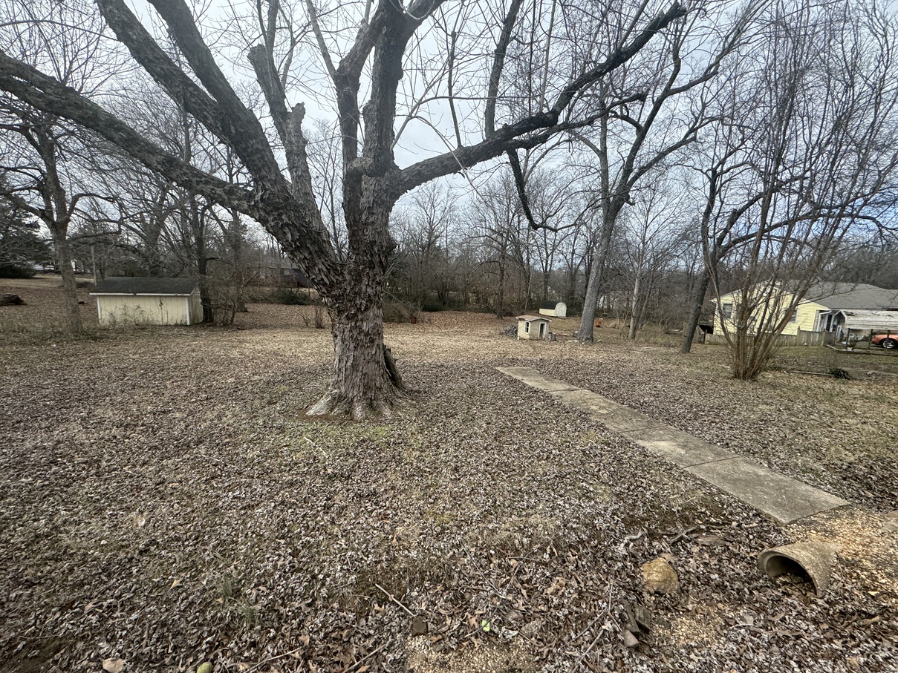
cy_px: 336
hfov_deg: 102.1
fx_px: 363
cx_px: 449
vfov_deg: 85.7
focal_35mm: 14
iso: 50
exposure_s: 1/631
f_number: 2.2
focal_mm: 2.22
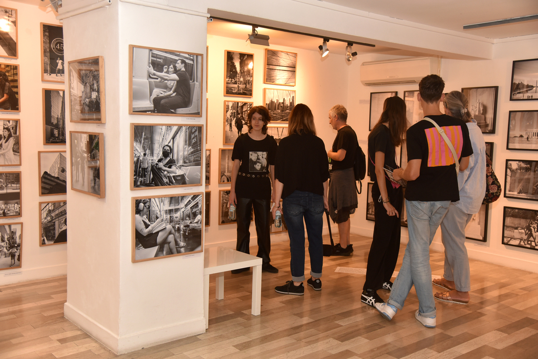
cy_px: 180
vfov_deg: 35.1
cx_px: 269
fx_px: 568
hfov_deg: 50.7
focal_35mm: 38
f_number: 4
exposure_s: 1/125
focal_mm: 38
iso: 1000
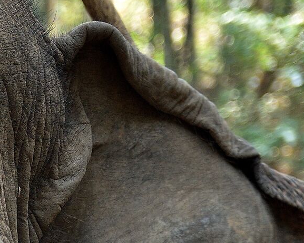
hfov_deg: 6.4
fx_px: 2635
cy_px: 349
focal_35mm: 293
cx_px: -296
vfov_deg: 5.2
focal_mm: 50
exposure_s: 1/200
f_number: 2.8
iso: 320
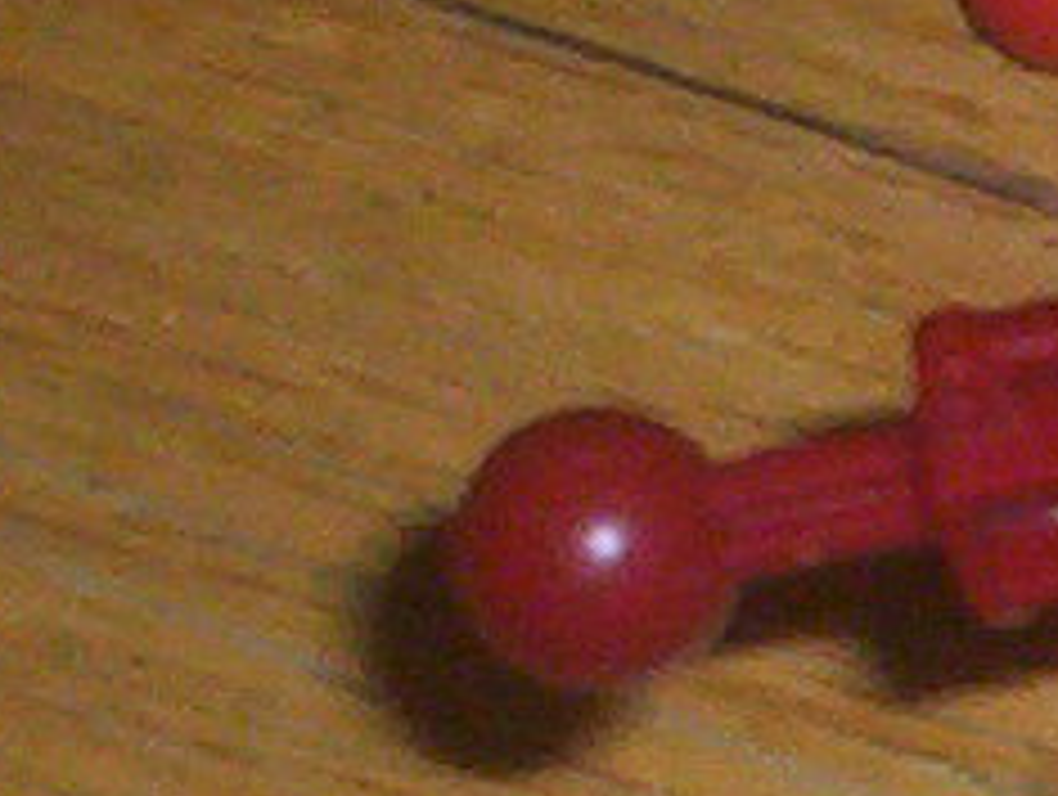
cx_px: 2814
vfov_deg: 5.5
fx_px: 8081
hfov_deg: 6.9
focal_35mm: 264
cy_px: 1466
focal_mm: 4.99
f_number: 4.5
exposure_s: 1/60
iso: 140
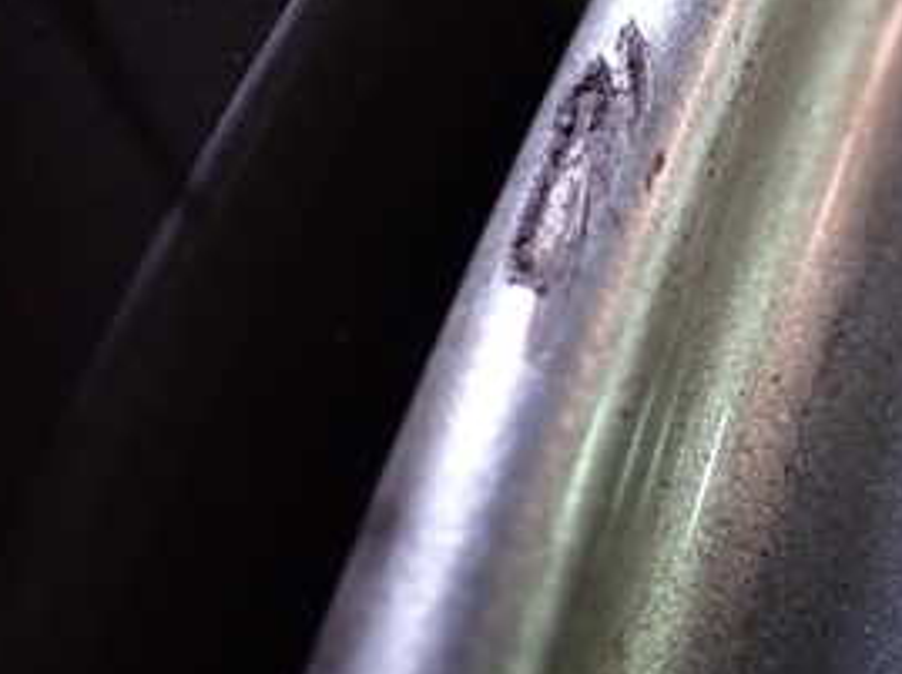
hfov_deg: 28.9
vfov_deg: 21.6
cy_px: 131
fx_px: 1744
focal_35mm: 67
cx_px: 583
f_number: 2.3
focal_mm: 5.4
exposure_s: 1/30
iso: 1250
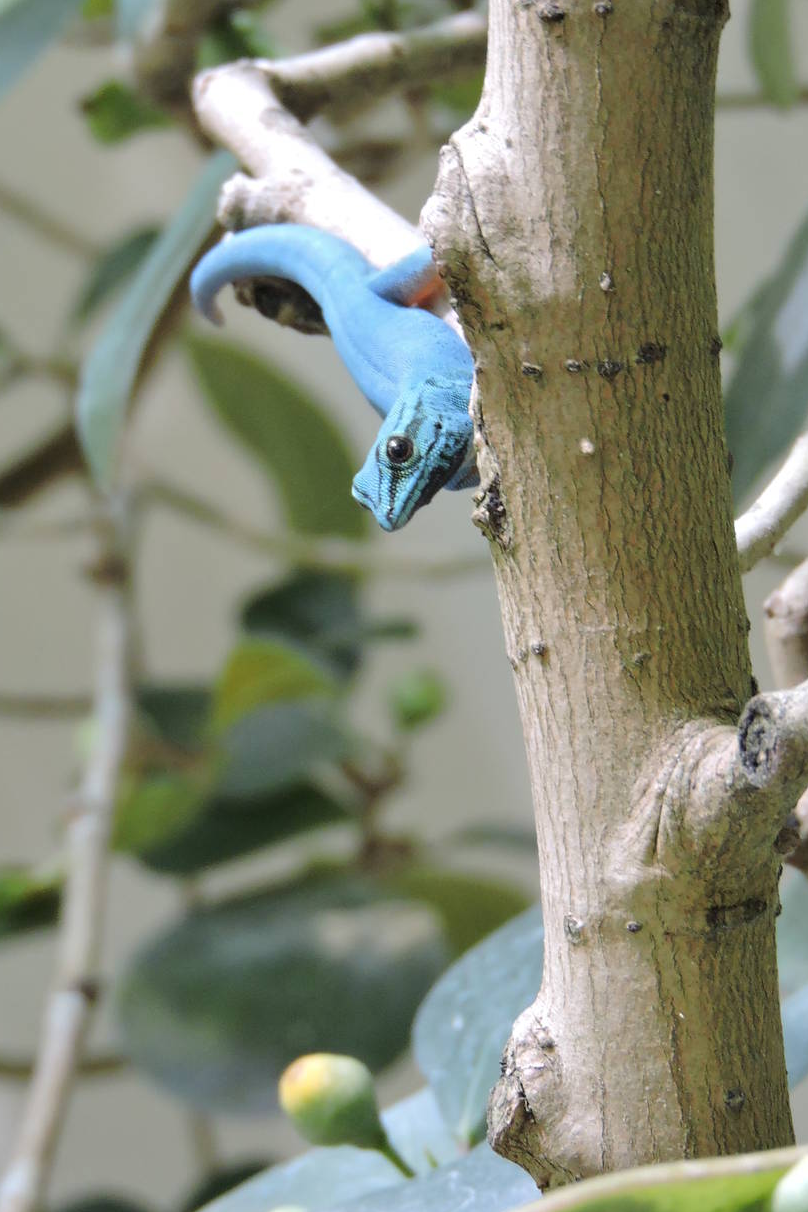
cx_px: 403
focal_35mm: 206
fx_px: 6935
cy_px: 431
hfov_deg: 6.7
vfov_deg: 10.0
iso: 400
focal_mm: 26.9
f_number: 5.2
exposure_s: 1/30
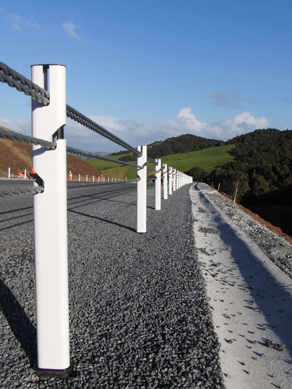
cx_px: 146
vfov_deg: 51.4
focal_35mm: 36
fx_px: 405
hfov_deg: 39.7
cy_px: 194
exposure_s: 1/1600
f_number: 4.2
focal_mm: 7.3
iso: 100
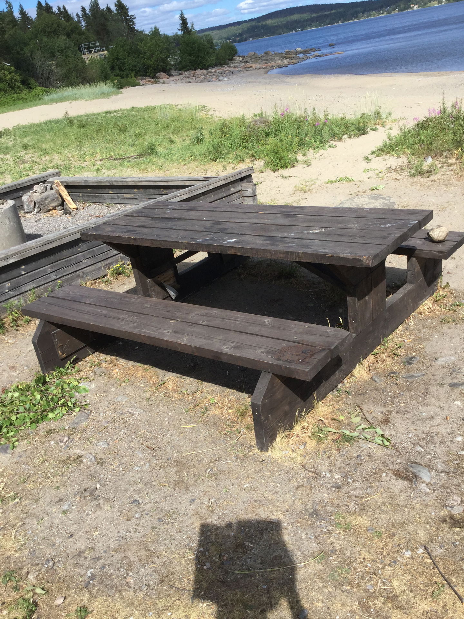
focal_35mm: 31
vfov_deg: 58.4
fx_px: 554
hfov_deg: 45.4
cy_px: 310
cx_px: 232
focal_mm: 3.3
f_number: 2.4
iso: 25
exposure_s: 1/1381
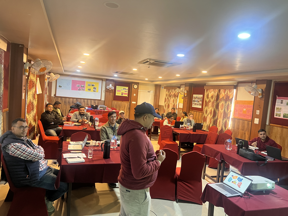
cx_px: 144
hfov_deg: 67.3
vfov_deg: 53.1
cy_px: 108
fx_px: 216
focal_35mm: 26
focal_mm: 5.7
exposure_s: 1/60
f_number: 1.5
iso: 500
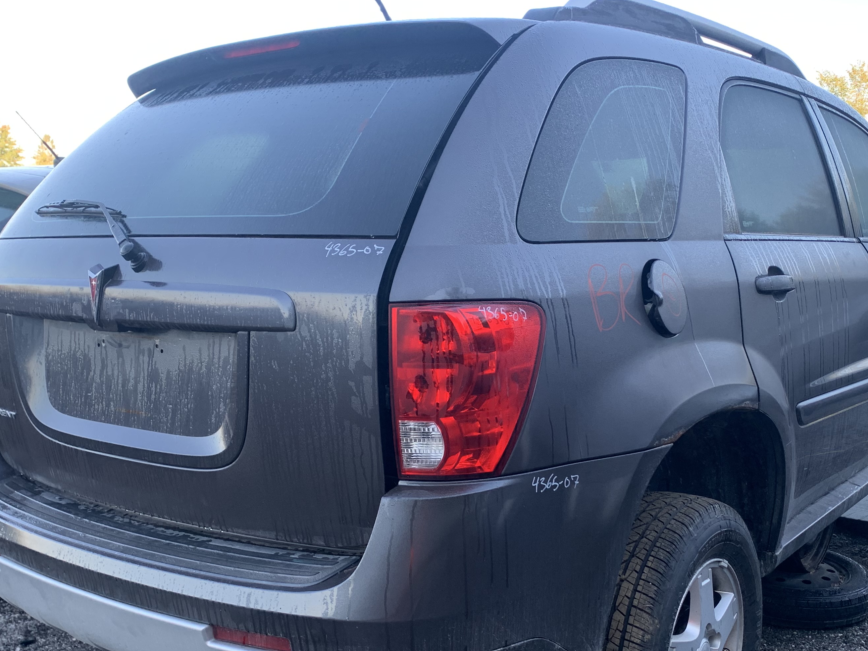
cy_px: 406
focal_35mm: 40
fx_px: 1003
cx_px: 508
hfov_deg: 46.6
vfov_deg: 35.8
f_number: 1.8
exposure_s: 1/122
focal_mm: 4.25
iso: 32
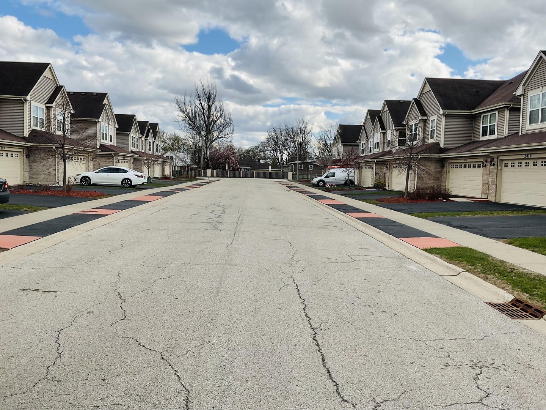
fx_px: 457
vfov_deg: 48.2
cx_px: 273
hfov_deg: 61.7
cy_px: 205
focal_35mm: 29
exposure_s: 1/1534
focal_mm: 3
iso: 16
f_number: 1.8
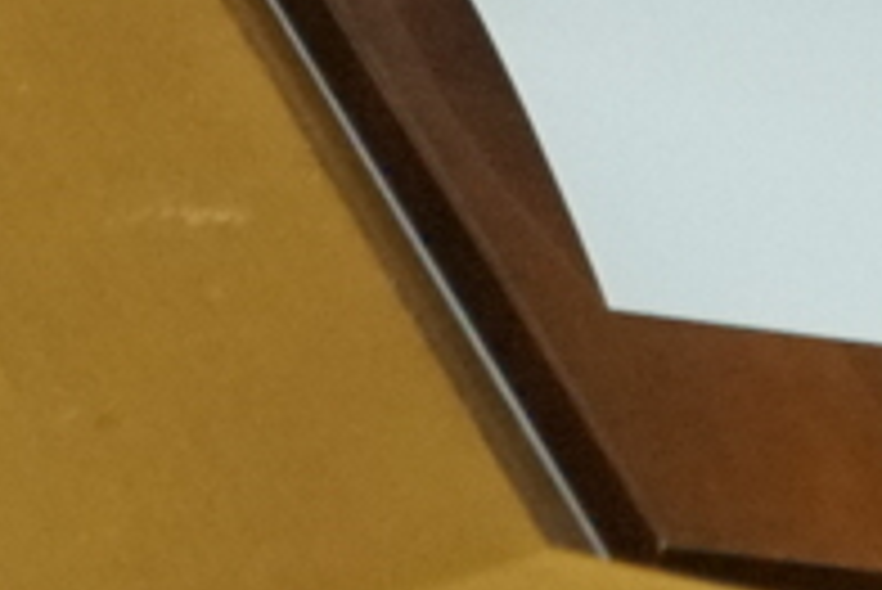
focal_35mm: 2405
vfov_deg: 0.6
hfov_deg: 0.9
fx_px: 58964
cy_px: -1130
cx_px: 1552
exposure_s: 1/100
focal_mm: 210
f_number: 6.3
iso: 1600
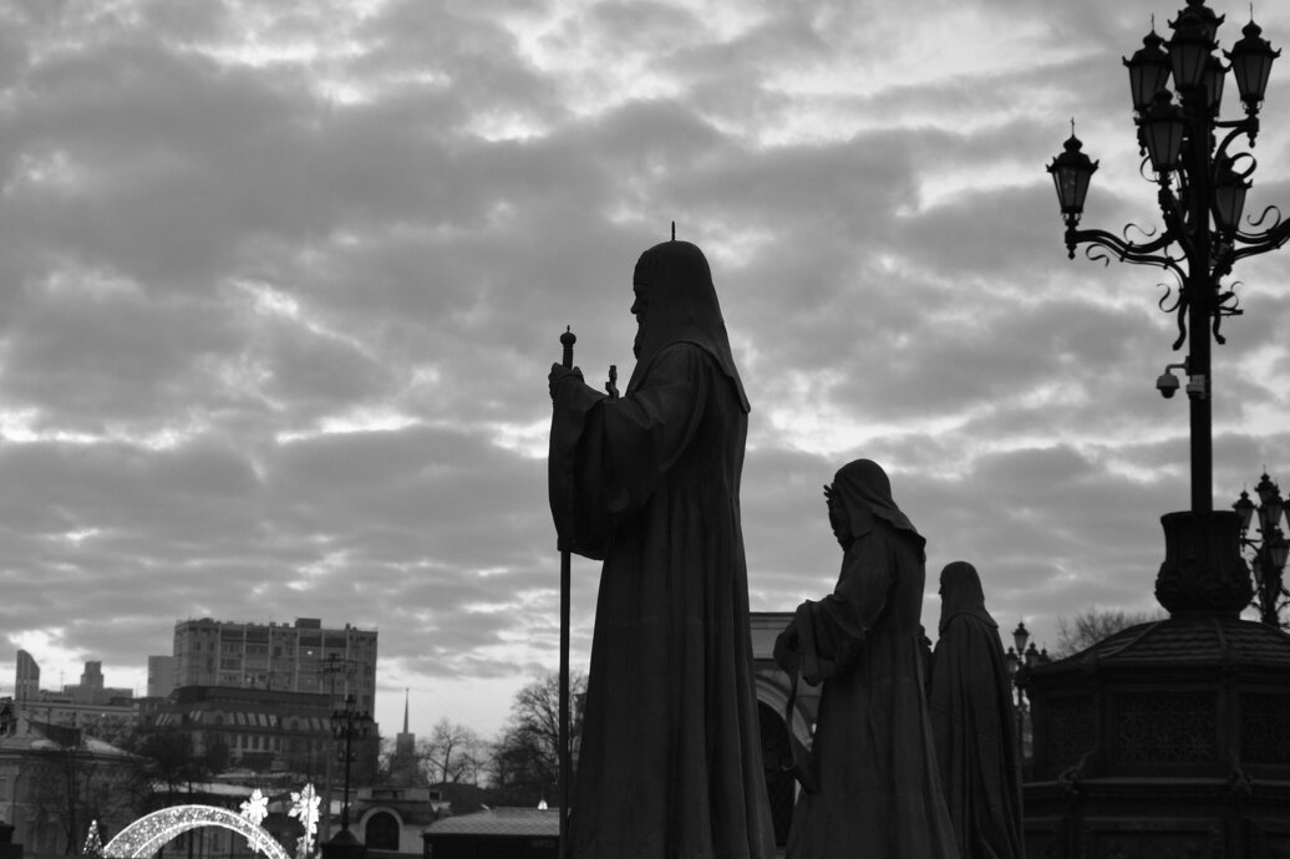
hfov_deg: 27.7
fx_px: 2615
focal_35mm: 73
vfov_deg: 18.7
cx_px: 598
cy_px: 446
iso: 800
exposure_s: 1/125
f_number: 5.6
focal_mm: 42
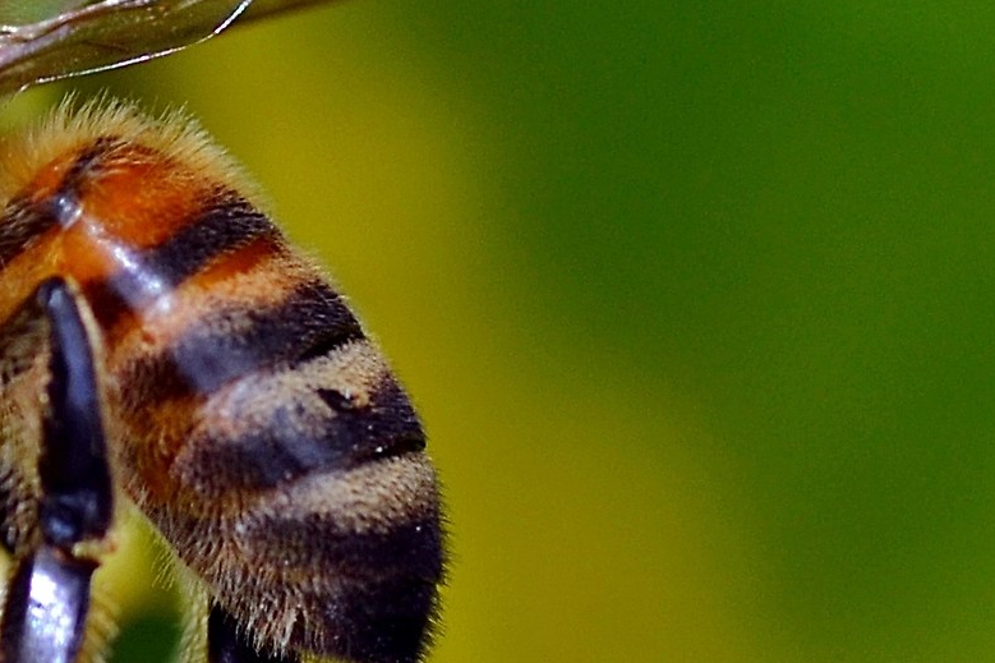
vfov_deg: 3.3
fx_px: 11495
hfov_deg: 5.0
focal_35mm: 416
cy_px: 632
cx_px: 395
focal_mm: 90
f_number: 10
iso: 100
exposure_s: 1/125
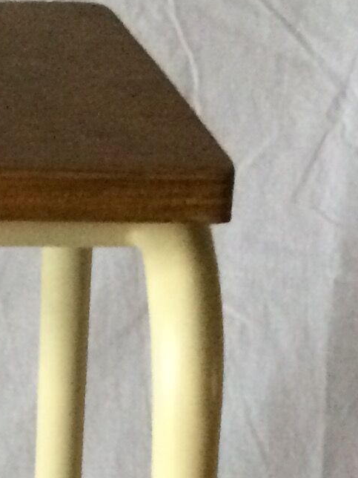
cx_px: -205
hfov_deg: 9.7
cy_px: 1001
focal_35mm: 147
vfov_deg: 11.8
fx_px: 2027
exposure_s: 1/20
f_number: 2.2
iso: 320
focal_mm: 4.15
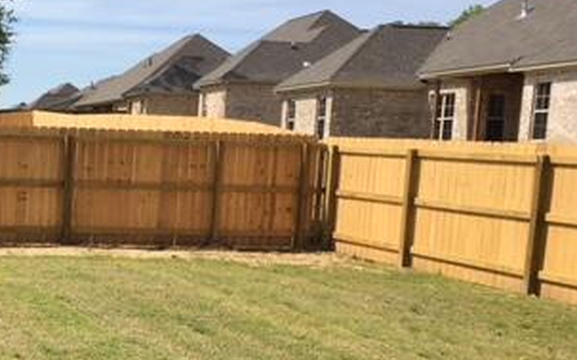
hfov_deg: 29.7
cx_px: 17
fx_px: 1022
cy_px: 314
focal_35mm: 65
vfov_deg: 19.7
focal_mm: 4.15
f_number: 2.2
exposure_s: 1/1603
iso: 25
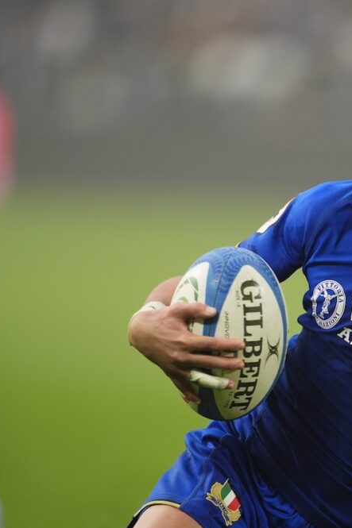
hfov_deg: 2.3
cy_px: 264
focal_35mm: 602
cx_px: 365
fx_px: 8833
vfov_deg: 3.4
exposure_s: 1/2000
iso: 2000
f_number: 2.8
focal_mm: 400
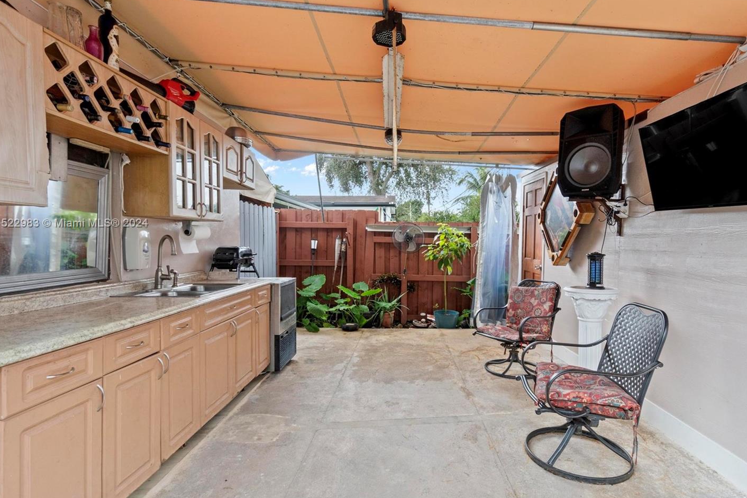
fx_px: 353
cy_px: 224
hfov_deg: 93.1
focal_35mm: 17
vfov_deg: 70.2
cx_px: 402
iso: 250
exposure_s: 1/15
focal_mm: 10
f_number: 8
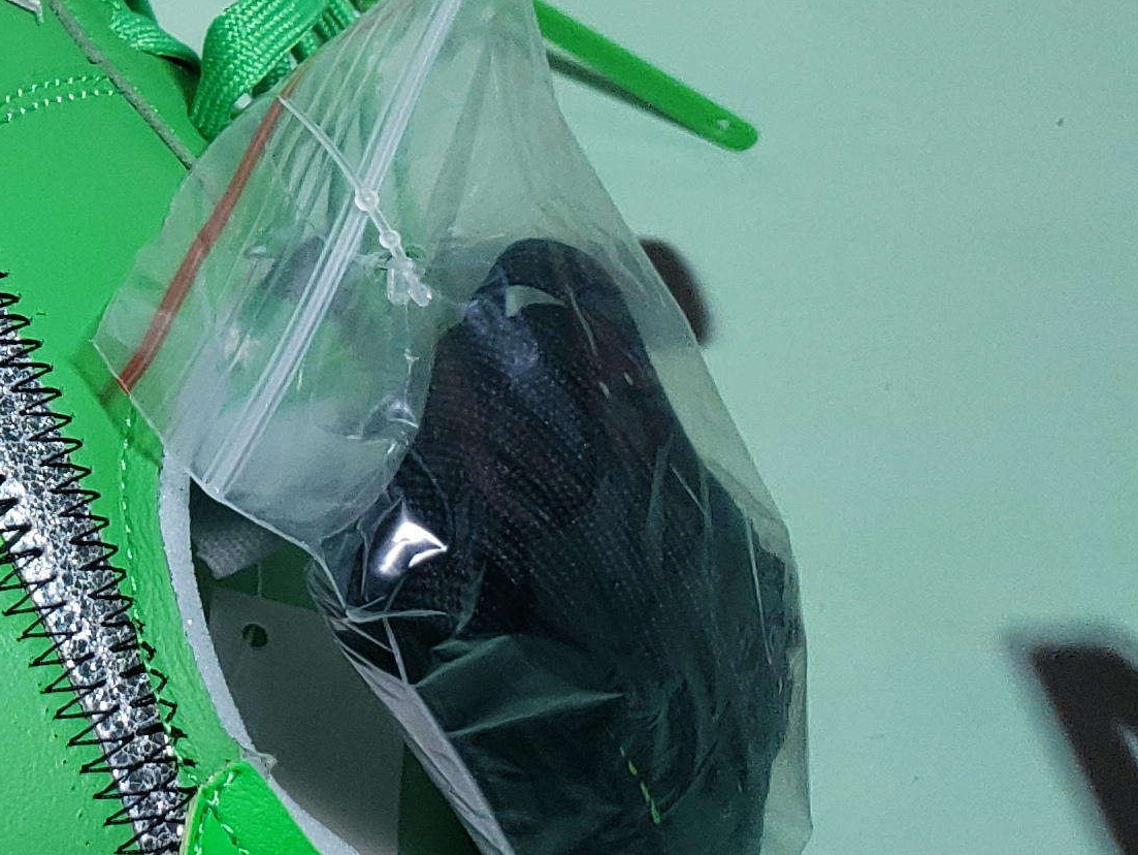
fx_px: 3124
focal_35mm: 95
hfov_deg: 17.4
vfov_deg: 15.3
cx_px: -807
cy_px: -28
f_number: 1.5
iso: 50
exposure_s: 1/487
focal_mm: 4.3
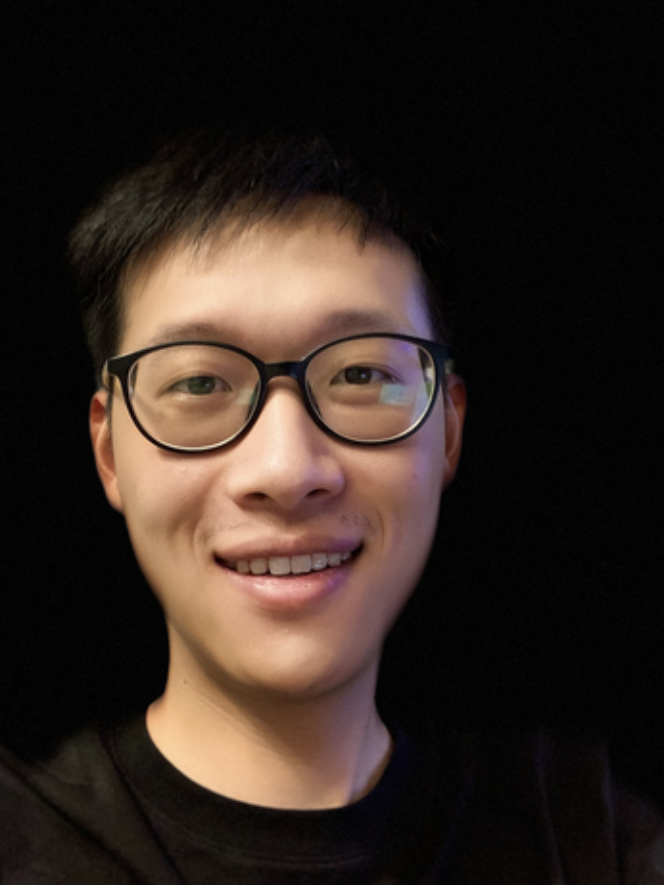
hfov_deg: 38.6
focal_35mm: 37
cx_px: 301
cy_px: 456
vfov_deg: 50.1
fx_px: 946
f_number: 2.2
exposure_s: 1/25
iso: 320
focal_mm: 2.87
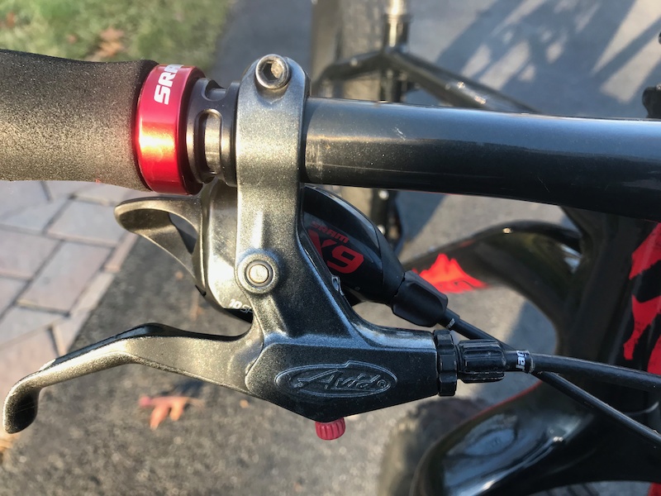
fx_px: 535
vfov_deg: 49.7
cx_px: 330
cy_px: 248
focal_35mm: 28
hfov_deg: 63.4
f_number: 1.8
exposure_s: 1/120
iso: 32
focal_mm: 3.99
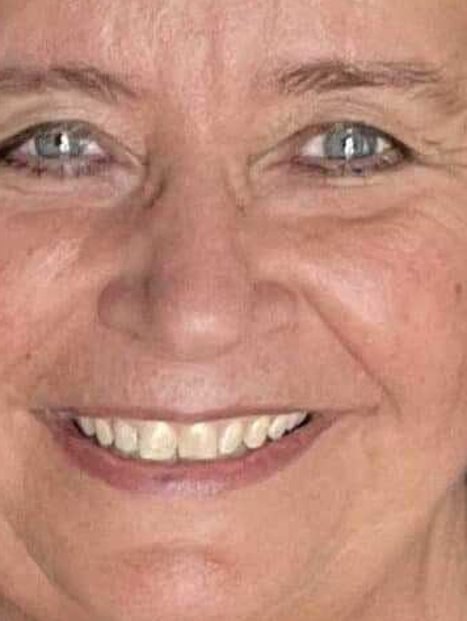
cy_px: 846
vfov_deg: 11.8
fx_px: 2911
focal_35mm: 162
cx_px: -457
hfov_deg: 8.7
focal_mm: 2.71
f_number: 2.2
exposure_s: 1/50
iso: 160
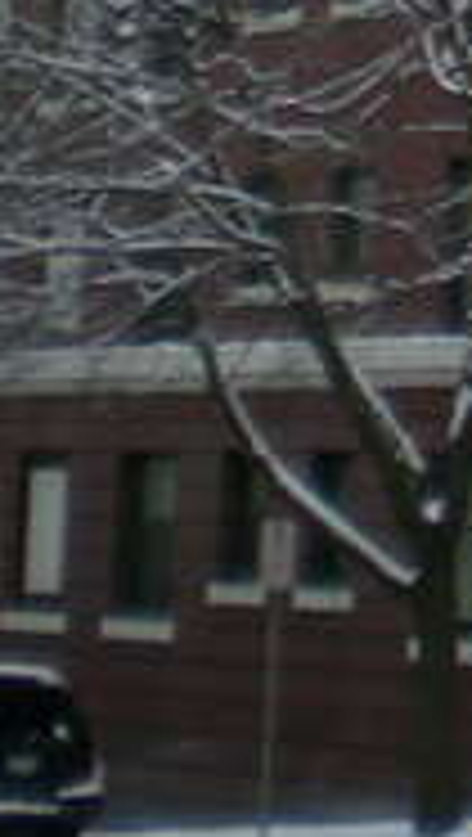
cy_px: -428
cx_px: 1115
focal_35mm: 178
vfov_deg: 11.6
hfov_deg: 6.5
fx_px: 3950
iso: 50
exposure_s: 1/186
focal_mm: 6.3
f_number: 3.1
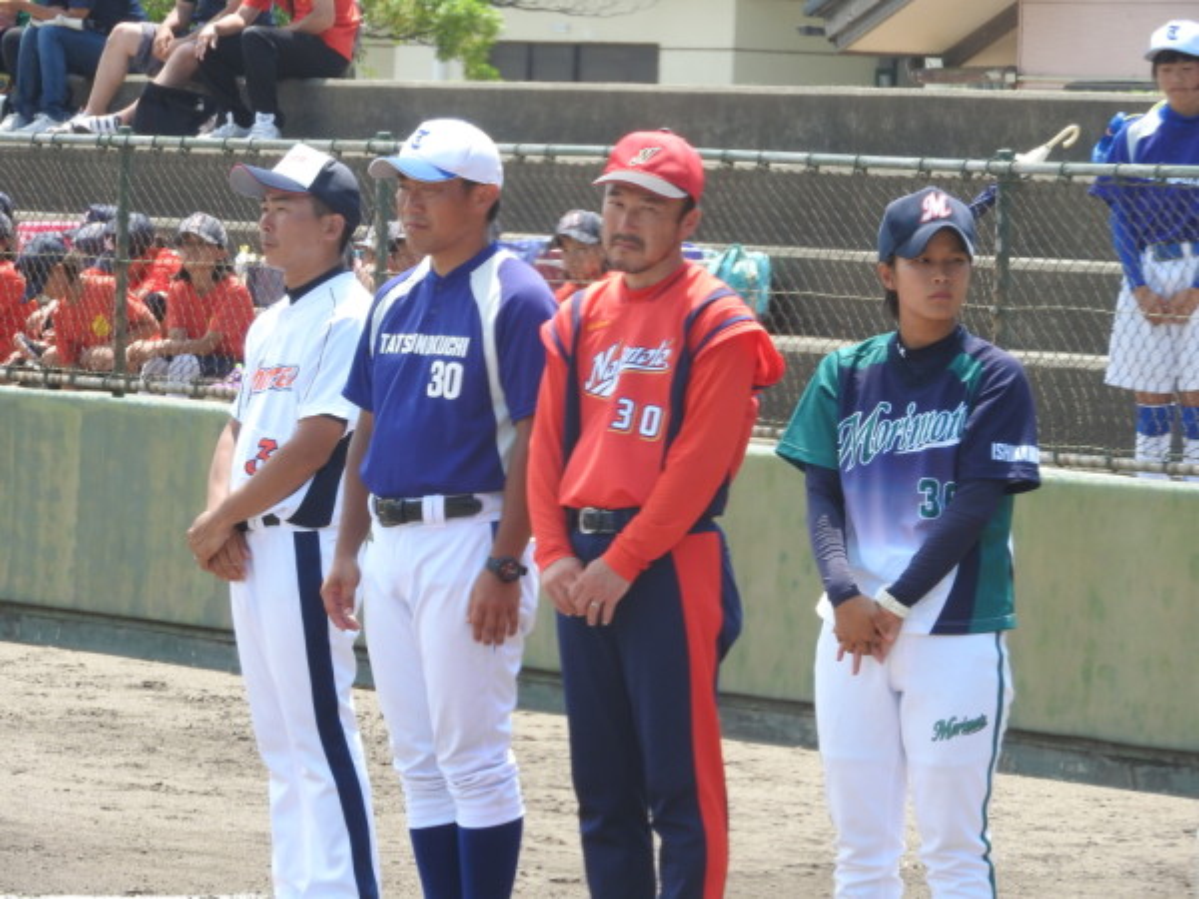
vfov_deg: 5.0
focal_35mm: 300
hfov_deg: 6.6
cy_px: 450
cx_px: 600
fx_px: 10391
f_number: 5.5
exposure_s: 1/200
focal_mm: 53.7
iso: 100
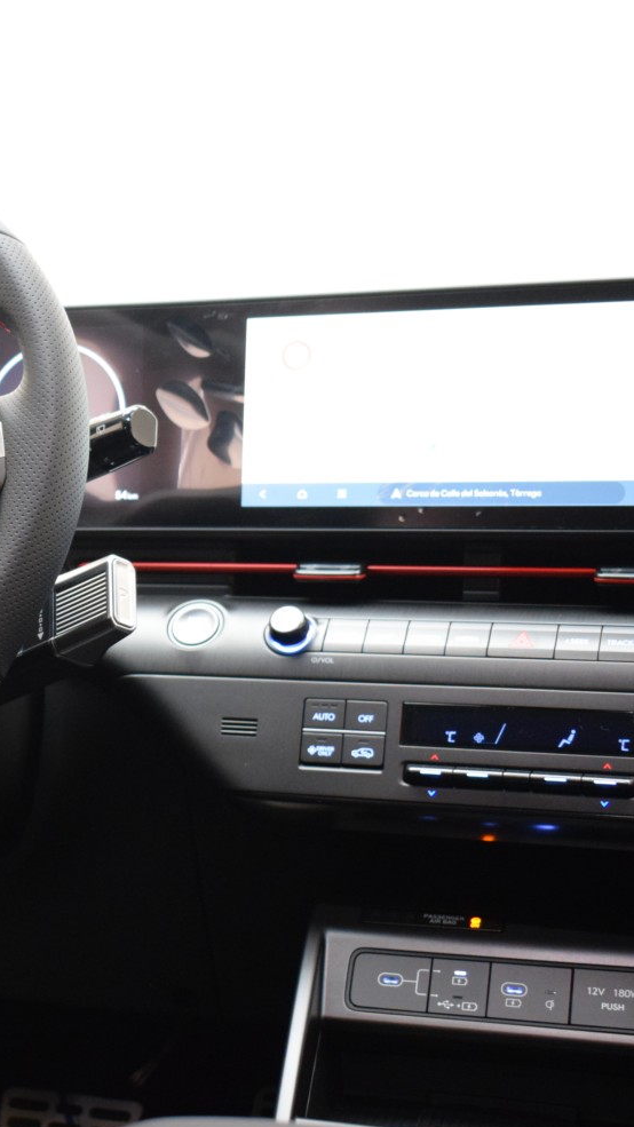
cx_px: -190
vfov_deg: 31.4
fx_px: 2003
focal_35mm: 67
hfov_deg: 16.9
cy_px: 571
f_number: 4.2
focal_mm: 28
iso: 2200
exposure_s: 1/30
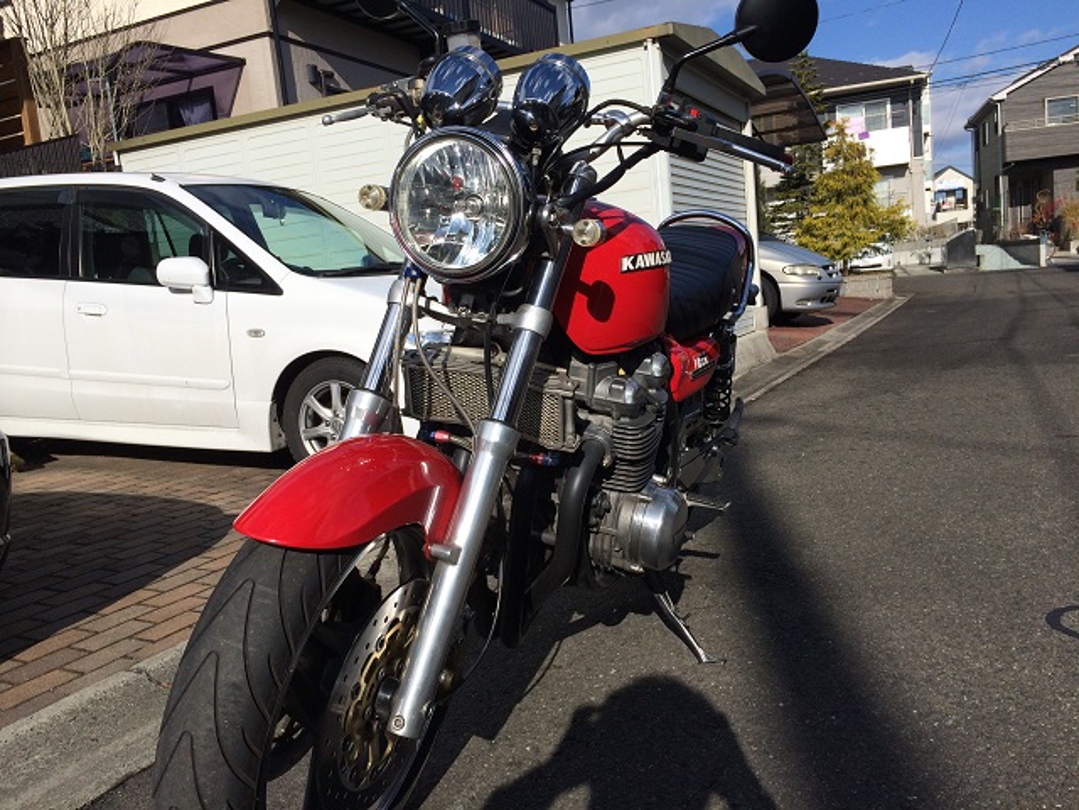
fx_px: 935
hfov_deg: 60.0
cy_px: 405
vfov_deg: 46.8
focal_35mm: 30
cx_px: 540
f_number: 2.2
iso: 40
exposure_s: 1/3731
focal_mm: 4.12
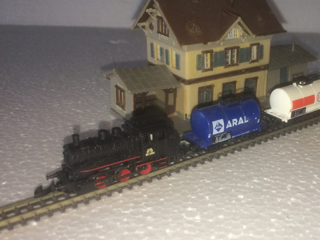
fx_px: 416
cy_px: 114
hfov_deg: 40.7
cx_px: 246
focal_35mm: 45
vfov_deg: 32.2
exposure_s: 1/131
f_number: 2.2
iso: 32
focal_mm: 4.15
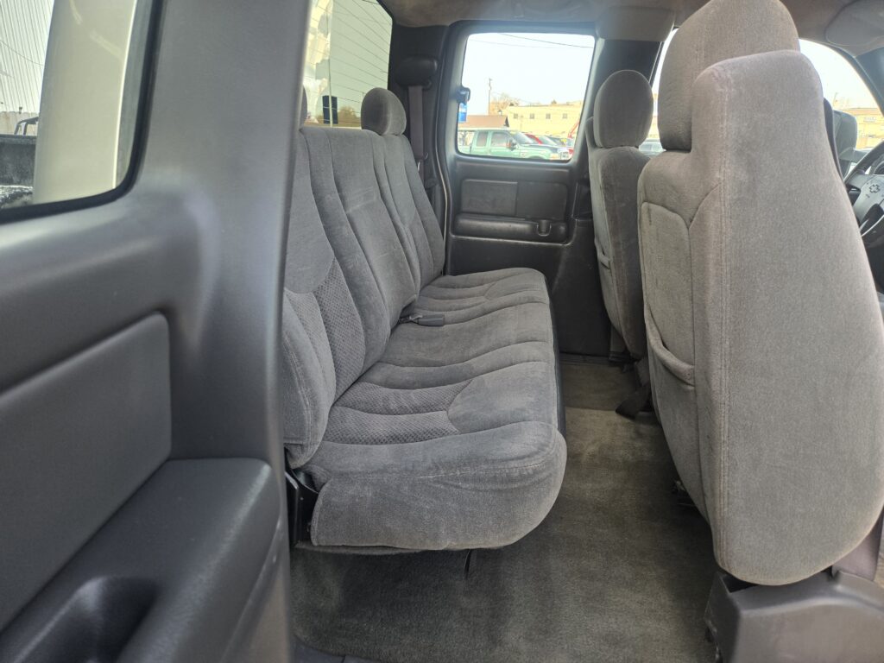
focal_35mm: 23
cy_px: 332
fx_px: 587
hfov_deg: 73.9
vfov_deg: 58.9
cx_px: 442
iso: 100
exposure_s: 1/508
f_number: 1.8
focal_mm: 5.4
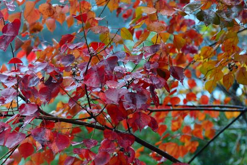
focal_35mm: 148
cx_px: 87
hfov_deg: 13.9
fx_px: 1015
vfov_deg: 9.3
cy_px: 121
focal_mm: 85
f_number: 5
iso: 1800
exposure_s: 1/250
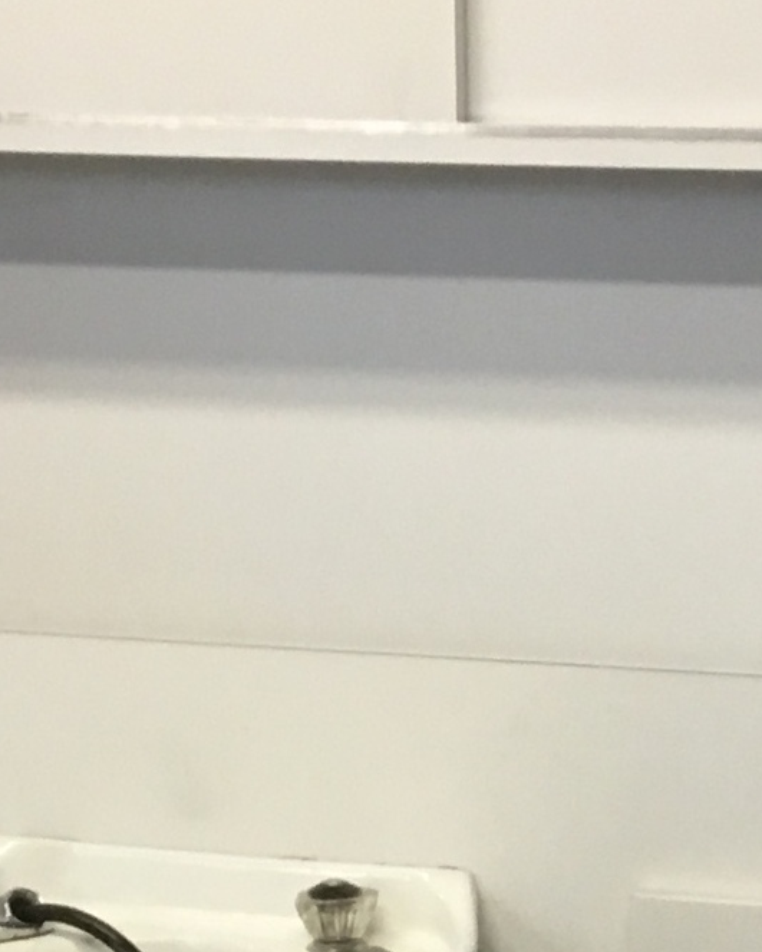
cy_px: 1118
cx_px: 641
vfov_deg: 13.4
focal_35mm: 140
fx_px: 3948
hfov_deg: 11.0
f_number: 2.4
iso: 100
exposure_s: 1/30
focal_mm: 3.3
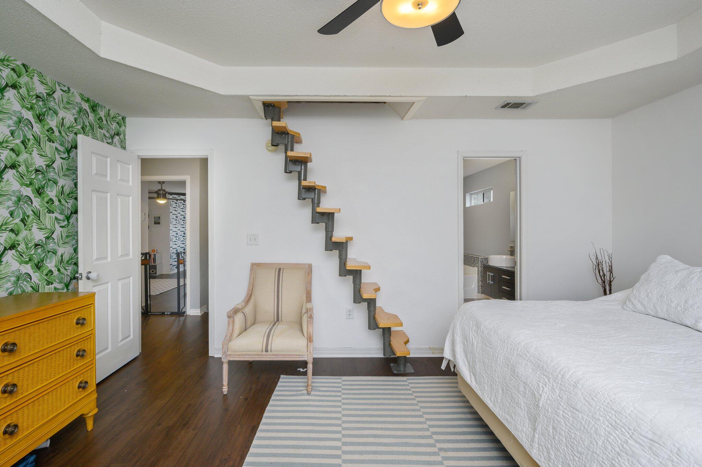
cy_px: 234
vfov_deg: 73.7
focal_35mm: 16
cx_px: 351
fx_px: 312
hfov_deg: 96.8
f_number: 9
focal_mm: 16
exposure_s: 1/30
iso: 200
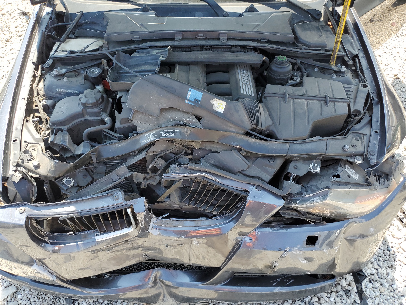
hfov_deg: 67.3
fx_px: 305
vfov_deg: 53.1
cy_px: 152
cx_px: 203
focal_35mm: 26
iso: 50
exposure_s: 1/588
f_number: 1.5
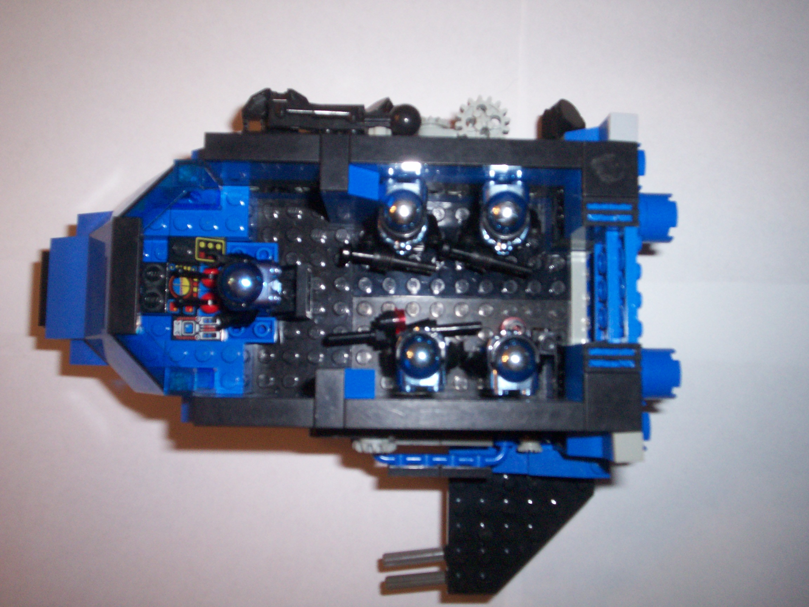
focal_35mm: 36
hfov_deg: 51.4
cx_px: 404
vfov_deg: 39.7
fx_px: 841
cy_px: 304
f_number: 4.5
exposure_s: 1/64
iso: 140
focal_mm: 5.9
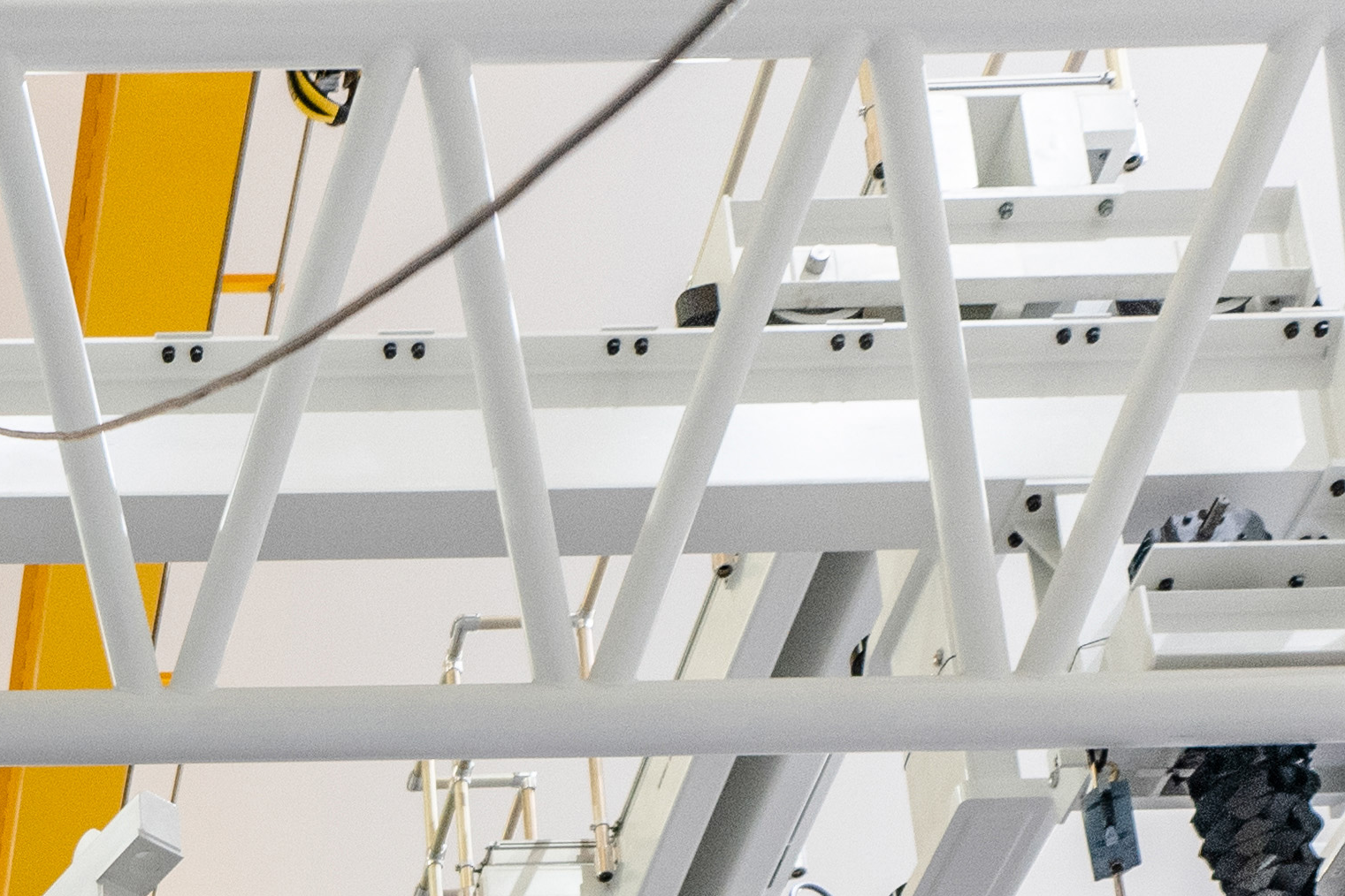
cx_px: -345
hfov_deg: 23.6
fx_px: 2877
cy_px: 2309
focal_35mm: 77
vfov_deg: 12.6
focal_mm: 14
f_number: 2.8
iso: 800
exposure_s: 1/200
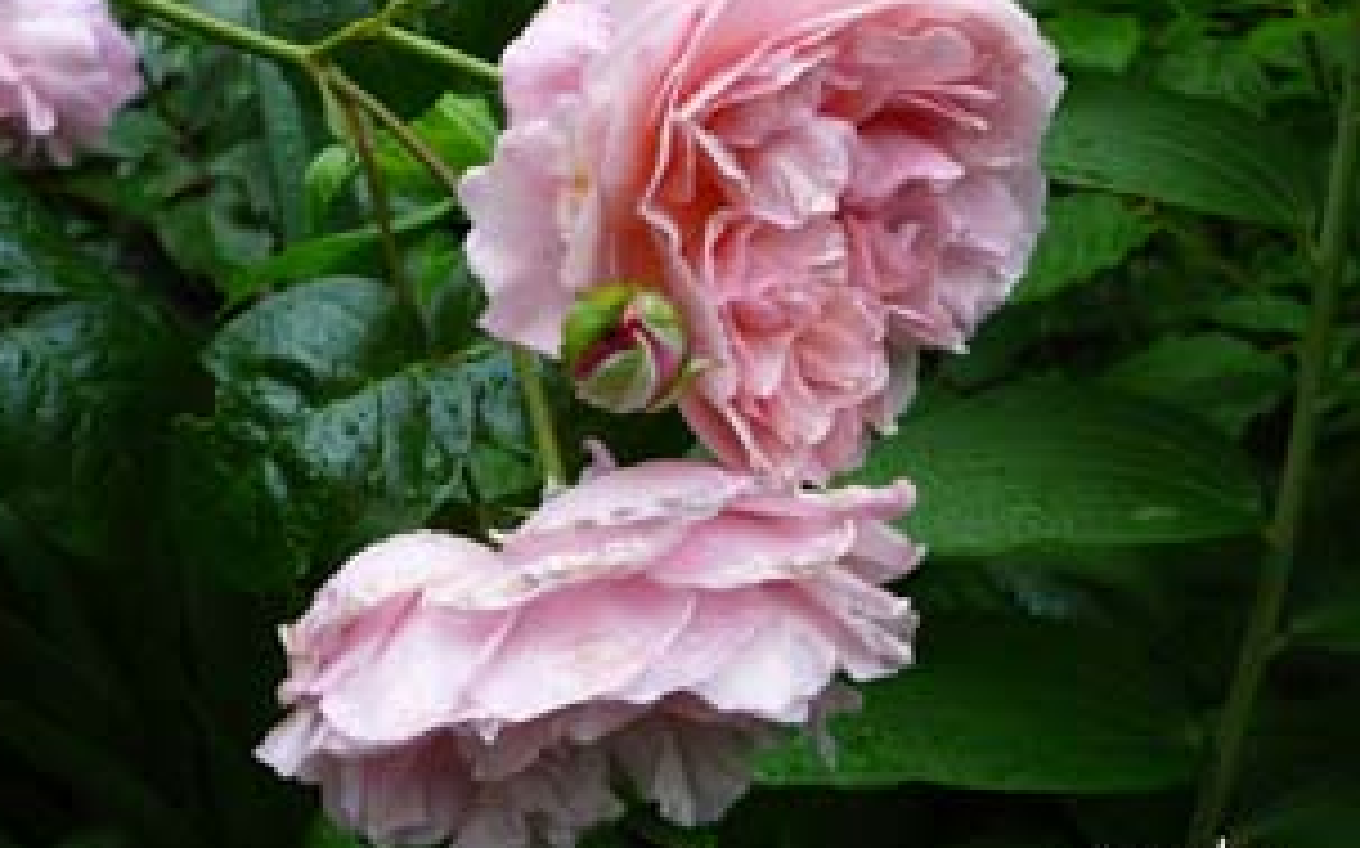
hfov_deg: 41.1
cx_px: 682
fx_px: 1815
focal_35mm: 49
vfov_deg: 26.2
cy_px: 332
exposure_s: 1/30
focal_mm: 5.2
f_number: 2.8
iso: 200
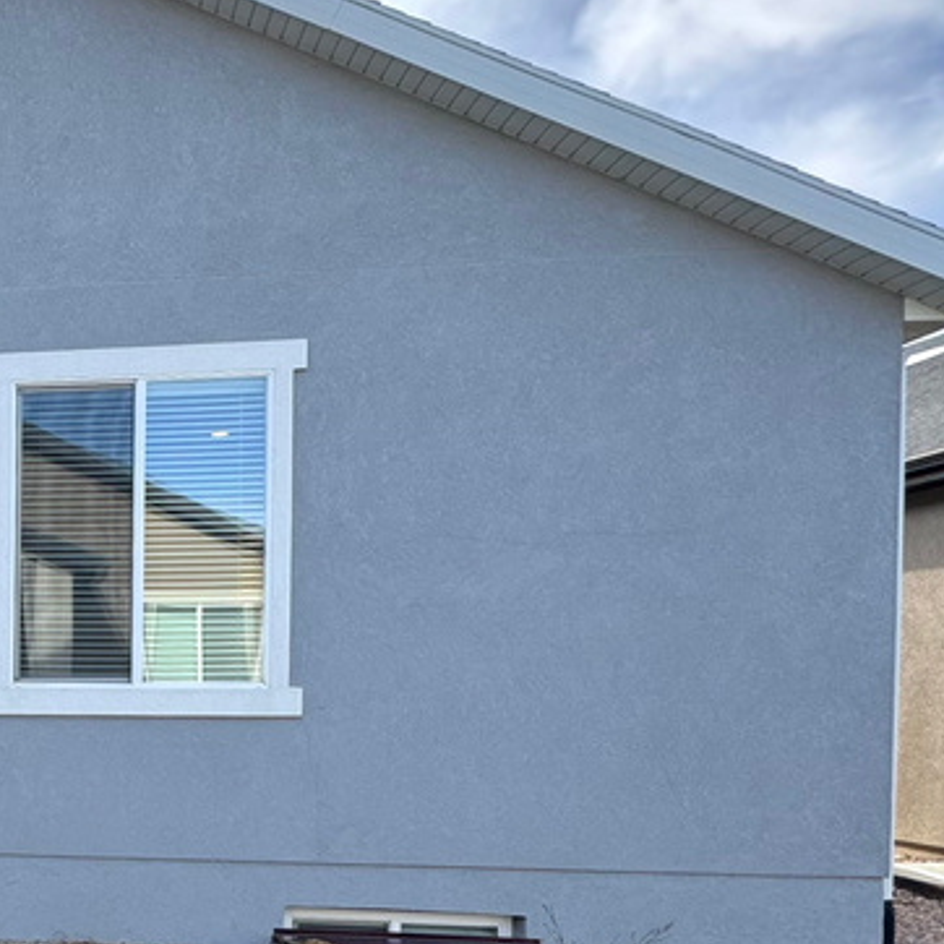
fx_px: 1080
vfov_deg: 46.9
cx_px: -188
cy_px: 574
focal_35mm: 35
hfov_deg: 36.5
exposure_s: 1/476
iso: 50
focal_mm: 2.22
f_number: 2.2
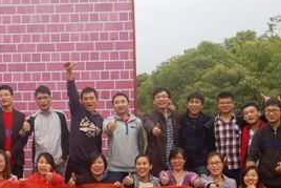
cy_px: 102
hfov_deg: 29.2
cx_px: 46
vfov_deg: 20.3
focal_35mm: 67
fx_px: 523
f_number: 5.6
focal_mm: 24
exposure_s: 1/125
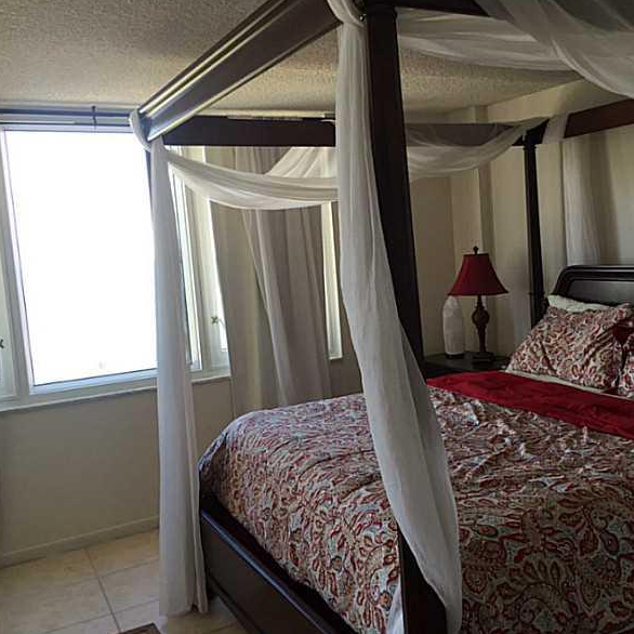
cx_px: 393
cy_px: 313
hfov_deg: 46.8
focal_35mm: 35
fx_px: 725
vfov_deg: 47.2
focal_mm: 4.15
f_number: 2.2
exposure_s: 1/60
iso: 40
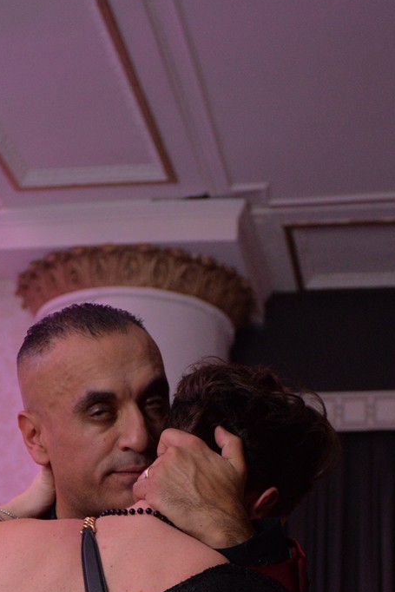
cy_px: 598
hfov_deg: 17.7
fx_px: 1267
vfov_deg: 25.0
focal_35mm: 77
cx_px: 178
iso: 2000
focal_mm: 35
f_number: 4
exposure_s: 1/60
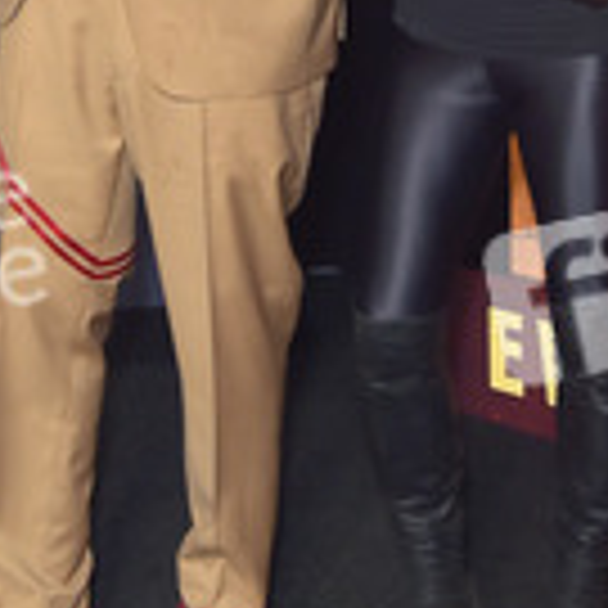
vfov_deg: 14.9
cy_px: 54
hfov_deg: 15.0
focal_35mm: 116
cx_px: 309
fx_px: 2305
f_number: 6.3
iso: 800
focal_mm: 46
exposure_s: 1/250
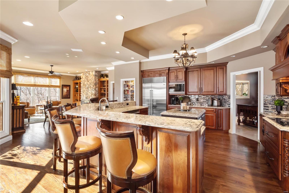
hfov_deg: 96.7
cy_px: 96
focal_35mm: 16
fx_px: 128
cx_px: 144
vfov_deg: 73.7
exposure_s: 1/4
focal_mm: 8
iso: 400
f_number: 8
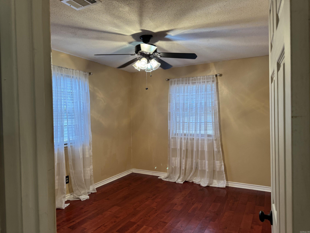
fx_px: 215
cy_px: 116
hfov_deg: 71.6
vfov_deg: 56.8
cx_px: 155
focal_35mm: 24
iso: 160
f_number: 1.78
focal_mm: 6.76
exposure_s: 1/60
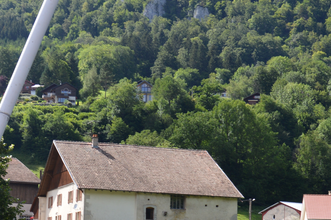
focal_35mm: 96
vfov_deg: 13.9
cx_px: 191
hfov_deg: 21.2
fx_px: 882
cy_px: 256
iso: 100
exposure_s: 1/160
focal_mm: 22
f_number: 6.3
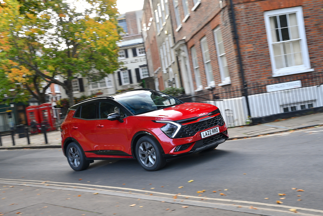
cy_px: 108
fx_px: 431
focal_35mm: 48
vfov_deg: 28.1
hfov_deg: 41.1
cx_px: 162
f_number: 6.3
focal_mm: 32
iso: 400
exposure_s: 1/60
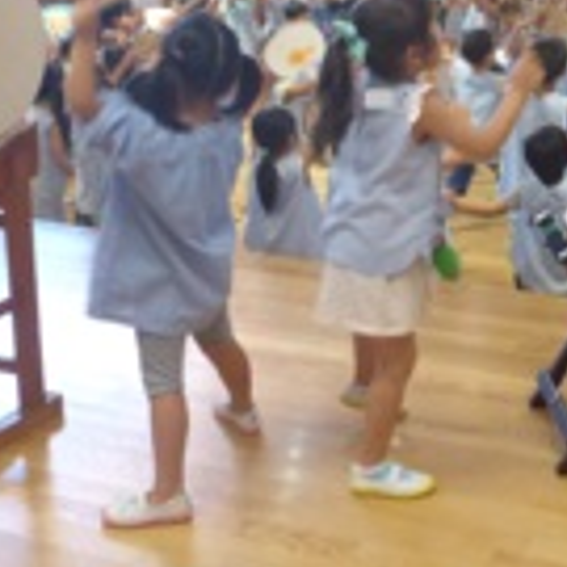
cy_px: 113
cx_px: 533
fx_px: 1186
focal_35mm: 64
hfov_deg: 25.8
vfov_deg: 26.4
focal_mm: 4.9
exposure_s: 1/20
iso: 800
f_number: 3.3
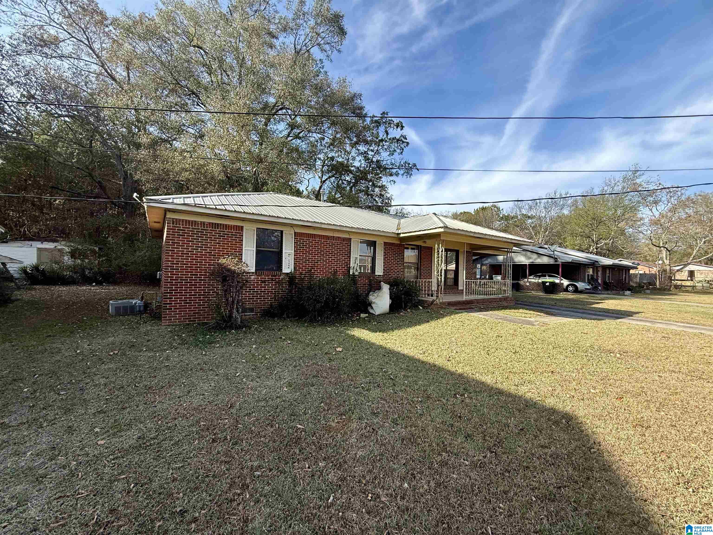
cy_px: 268
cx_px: 356
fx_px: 288
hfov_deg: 102.1
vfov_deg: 85.7
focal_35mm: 14
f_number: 2.2
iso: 64
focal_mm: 2.22
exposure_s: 1/717
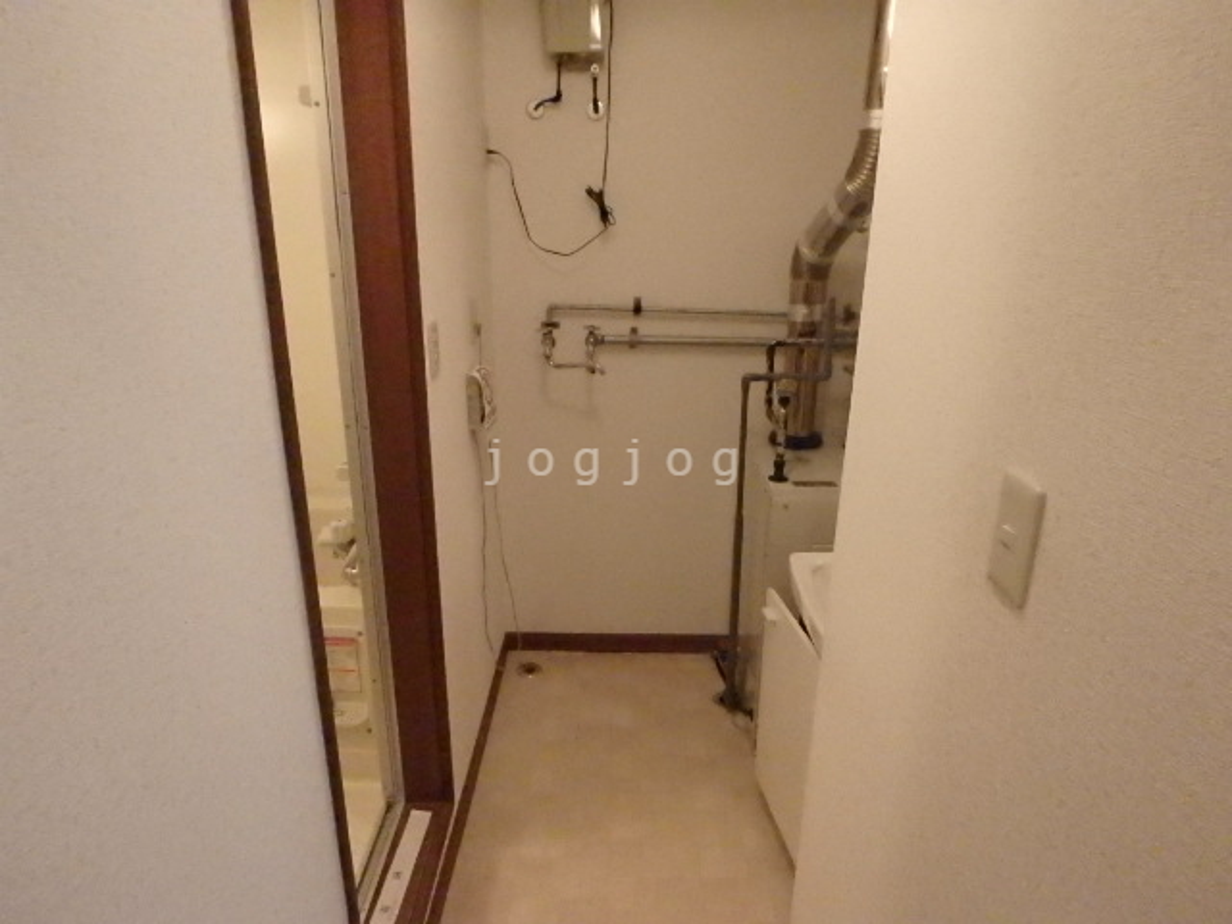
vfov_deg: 63.4
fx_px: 747
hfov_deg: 79.0
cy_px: 462
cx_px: 616
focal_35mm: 21
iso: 3200
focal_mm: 3.7
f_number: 3.5
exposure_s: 1/160
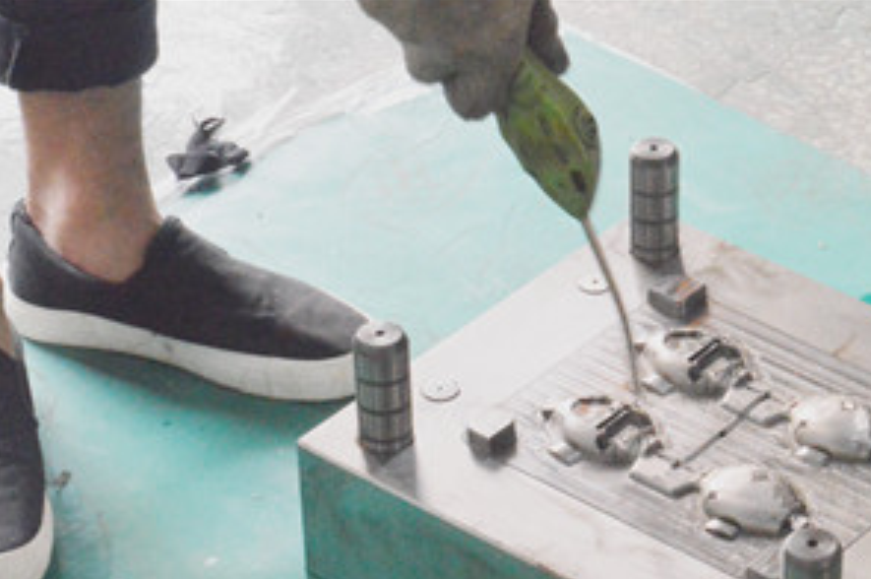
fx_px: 3380
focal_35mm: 140
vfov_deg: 9.8
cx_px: 729
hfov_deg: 14.6
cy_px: 484
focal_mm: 55
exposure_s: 1/25
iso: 6400
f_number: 25
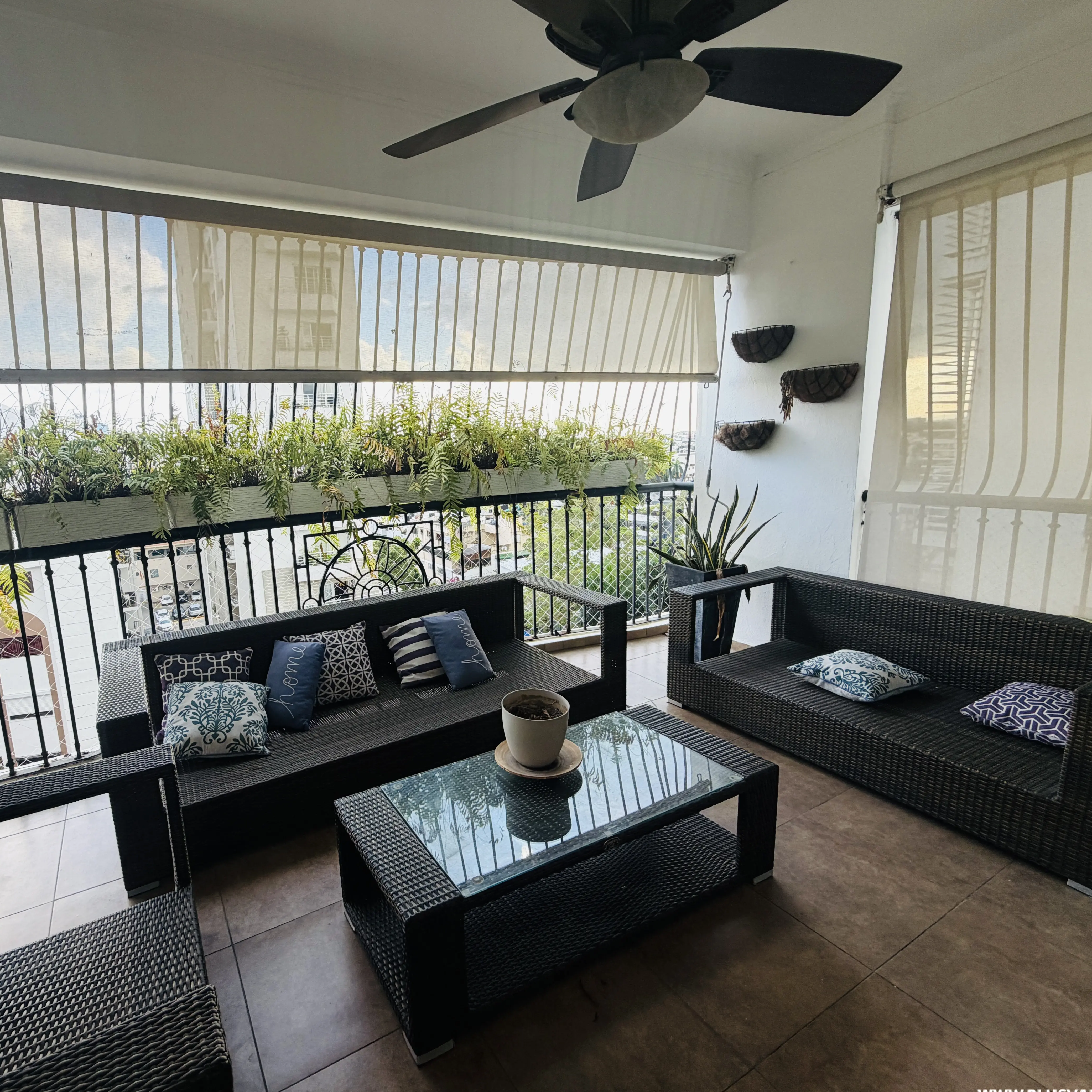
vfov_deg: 84.0
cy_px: 554
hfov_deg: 83.0
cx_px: 441
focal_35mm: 17
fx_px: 607
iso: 80
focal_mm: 2.22
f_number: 2.2
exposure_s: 1/121
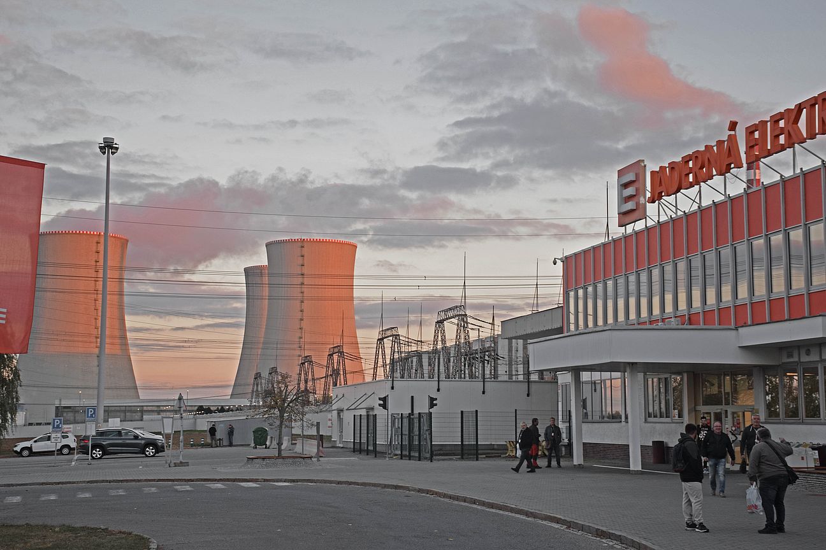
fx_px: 1377
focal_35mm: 60
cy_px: 275
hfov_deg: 33.4
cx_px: 413
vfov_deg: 22.6
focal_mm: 40
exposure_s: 1/160
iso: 400
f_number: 6.3
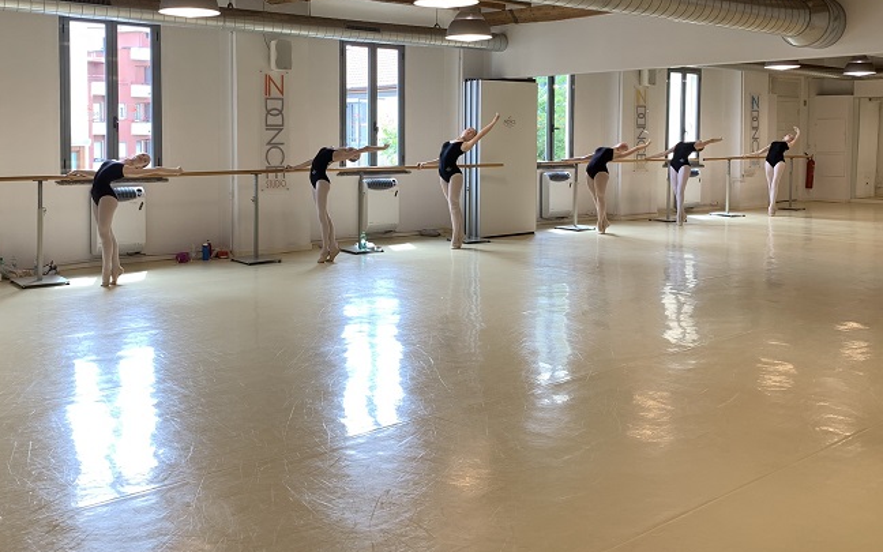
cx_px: 360
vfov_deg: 37.0
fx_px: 818
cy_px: 194
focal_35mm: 34
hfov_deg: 56.3
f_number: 1.8
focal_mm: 4.25
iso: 25
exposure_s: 1/100
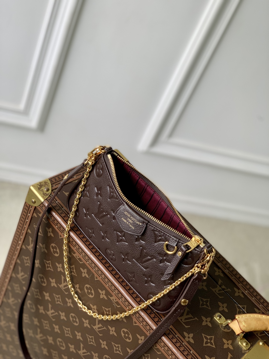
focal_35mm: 52
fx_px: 539
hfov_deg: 28.0
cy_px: 180
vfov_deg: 36.8
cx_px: 134
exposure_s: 1/122
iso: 20
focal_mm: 6
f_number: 2.4
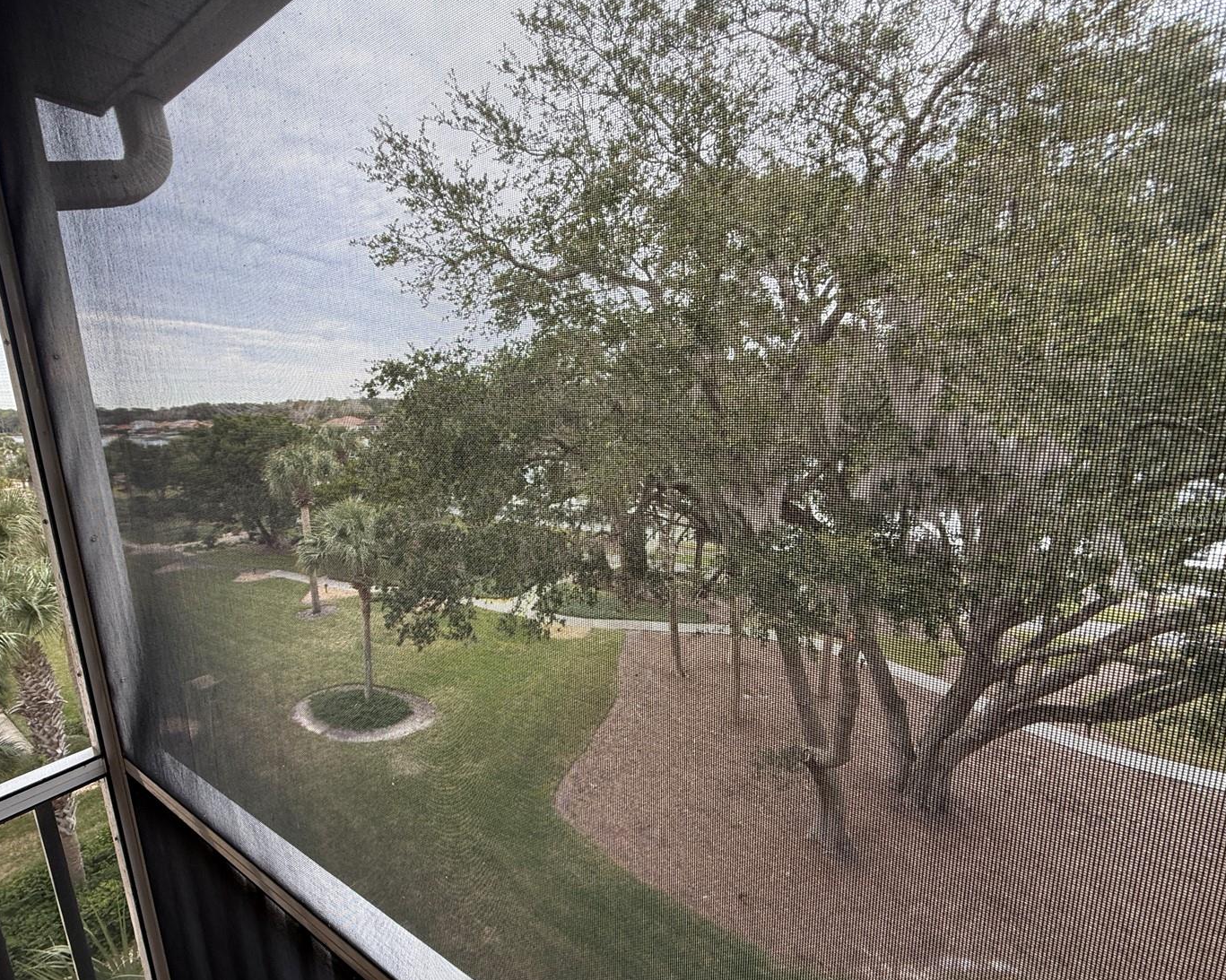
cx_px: 528
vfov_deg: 80.3
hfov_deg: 92.5
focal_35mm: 16
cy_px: 519
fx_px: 580
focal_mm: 2.22
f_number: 2.2
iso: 64
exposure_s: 1/100
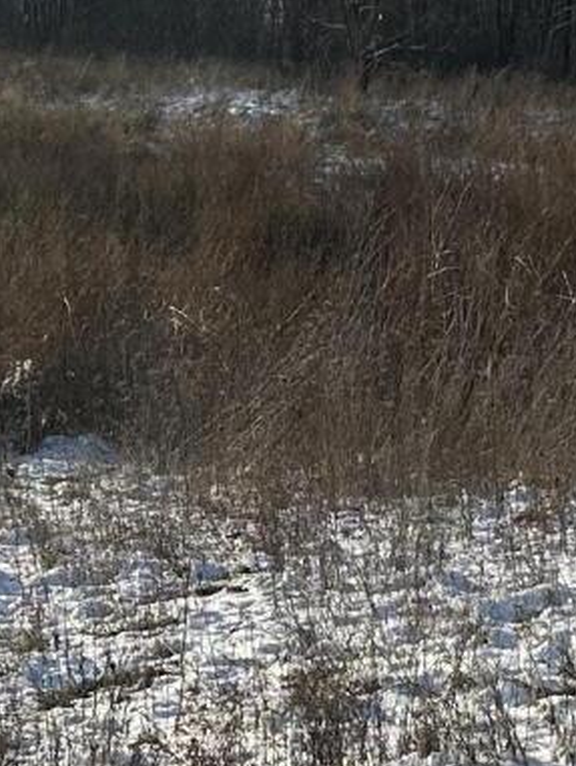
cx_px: 456
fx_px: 3014
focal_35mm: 136
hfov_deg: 10.9
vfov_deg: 14.5
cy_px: 543
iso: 50
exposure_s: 1/5882
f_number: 1.5
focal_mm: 5.7
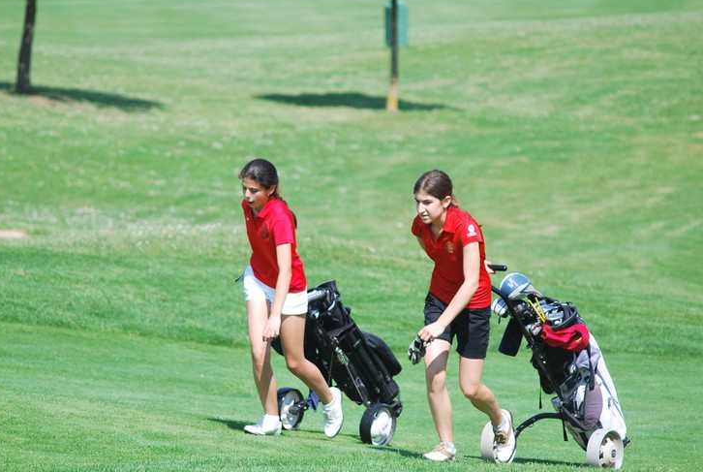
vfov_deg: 5.6
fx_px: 4852
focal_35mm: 248
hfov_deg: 8.3
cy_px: 252
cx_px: 347
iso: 220
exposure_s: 1/1000
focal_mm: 150
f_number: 4.5
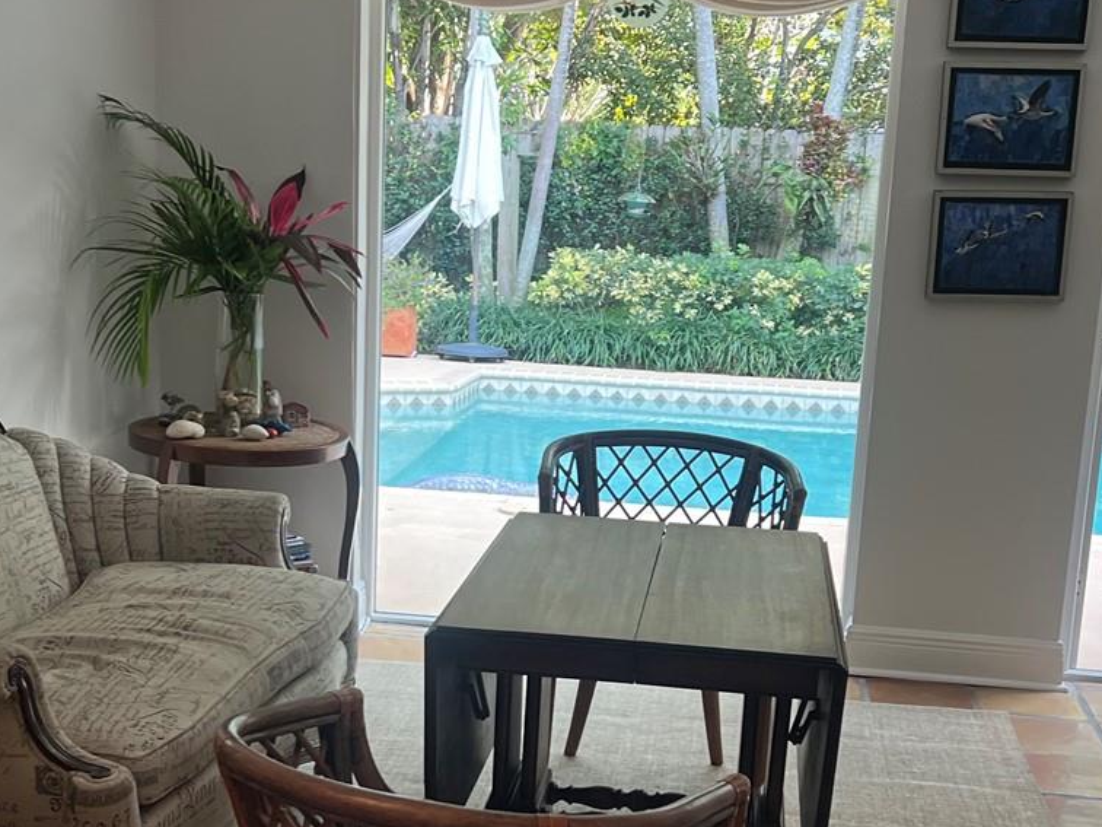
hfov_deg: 34.9
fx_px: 1751
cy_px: 540
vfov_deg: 26.4
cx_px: 574
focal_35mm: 55
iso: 100
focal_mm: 5.7
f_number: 1.5
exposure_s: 1/120
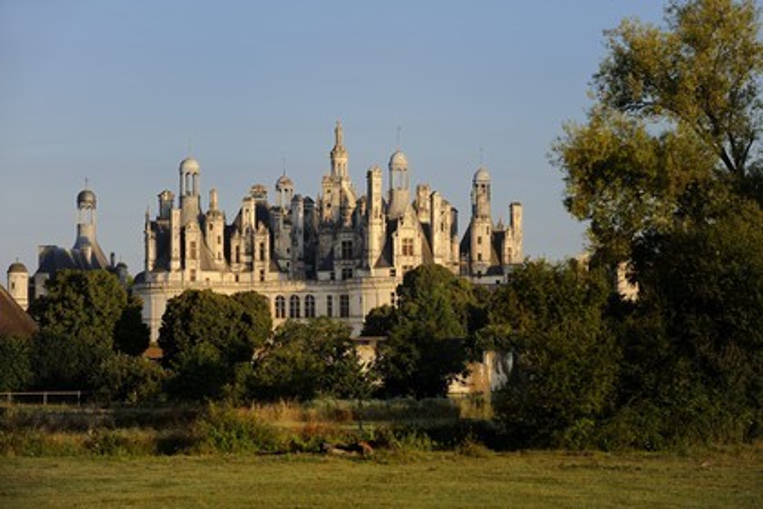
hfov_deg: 14.7
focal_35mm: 140
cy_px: 254
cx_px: 382
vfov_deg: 9.8
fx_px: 2967
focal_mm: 140
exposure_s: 1/250
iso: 200
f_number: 6.3
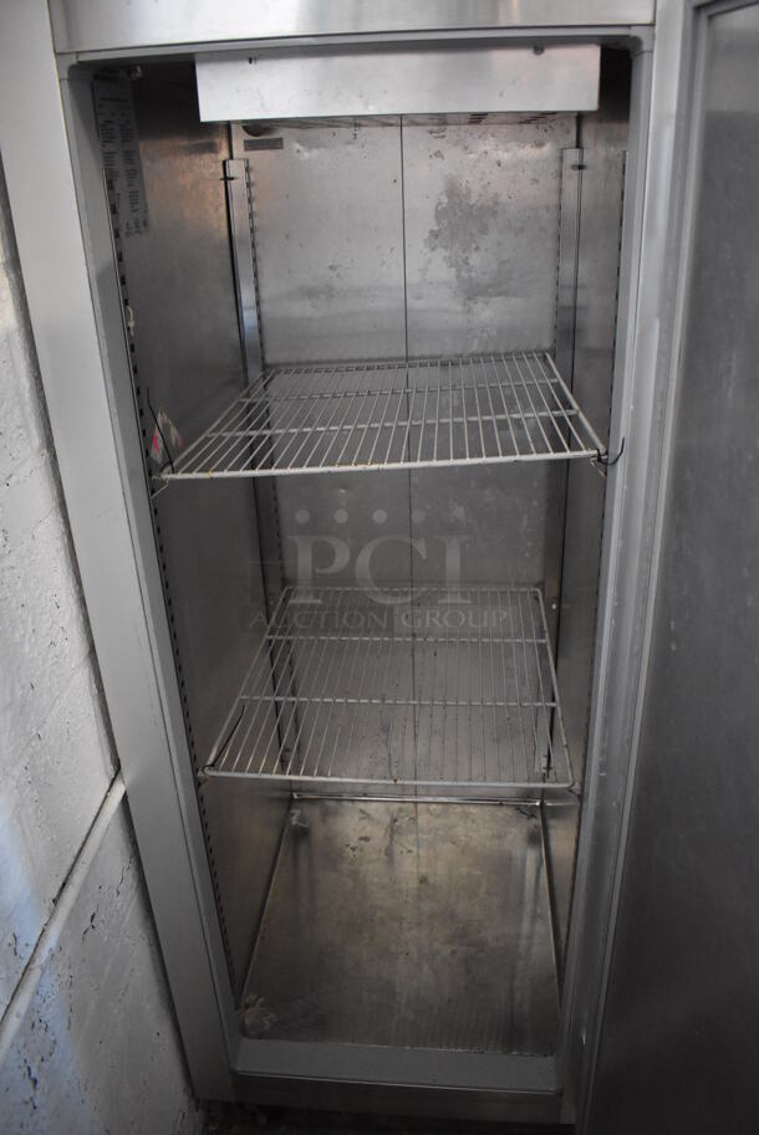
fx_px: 853
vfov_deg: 67.3
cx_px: 380
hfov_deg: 48.0
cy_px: 568
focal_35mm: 27
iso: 4000
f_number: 3.5
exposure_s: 1/125
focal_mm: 18
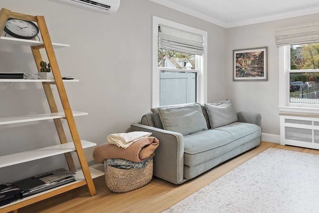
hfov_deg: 68.9
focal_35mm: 22
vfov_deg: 56.4
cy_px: 77
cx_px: 266
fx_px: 195
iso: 320
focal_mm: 12
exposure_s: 1/8
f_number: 8
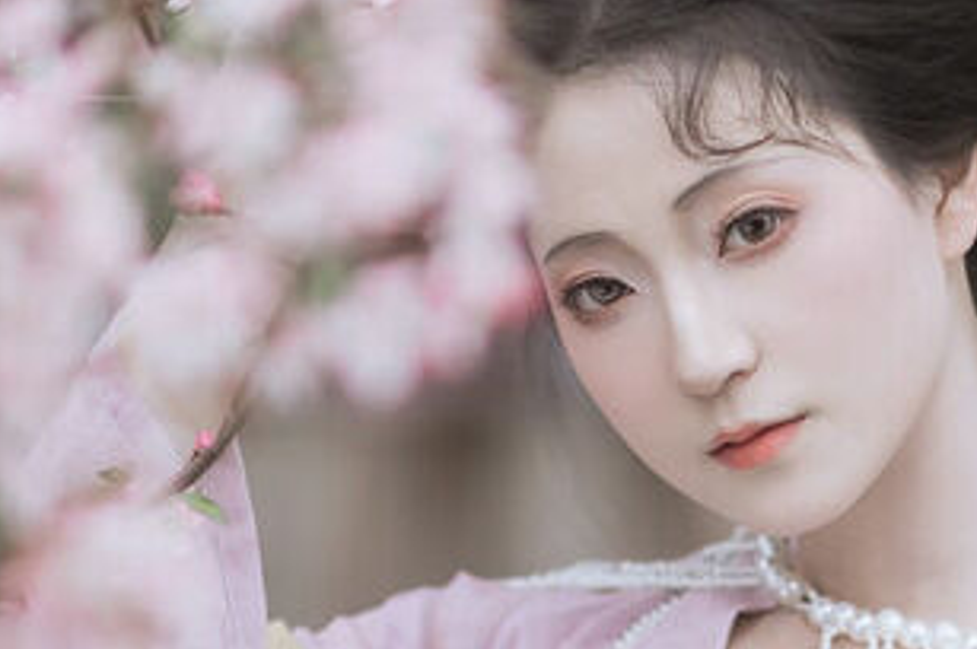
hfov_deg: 7.1
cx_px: 770
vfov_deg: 4.7
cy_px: 519
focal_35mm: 291
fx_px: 7889
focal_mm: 85
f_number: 1.6
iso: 200
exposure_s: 1/2000
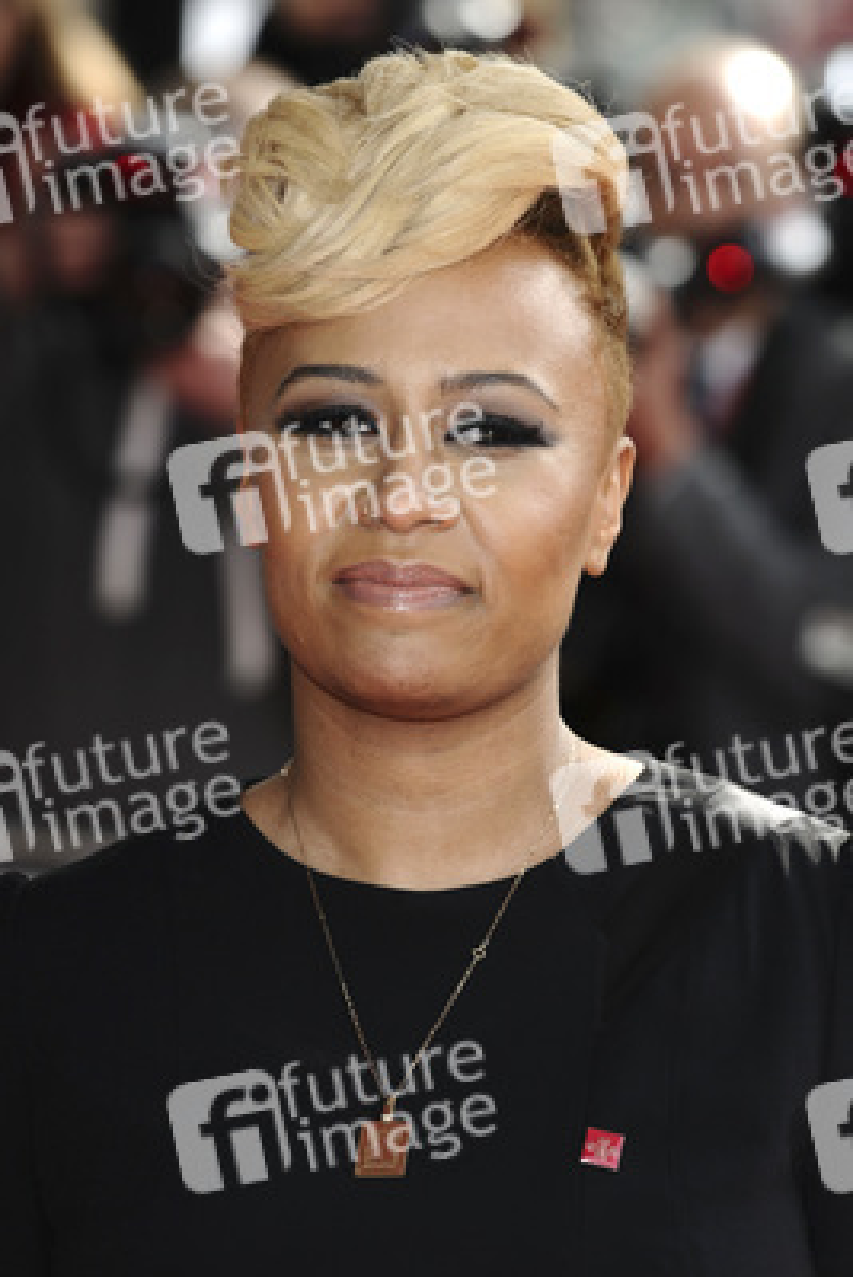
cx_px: 426
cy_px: 638
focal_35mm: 218
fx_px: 7723
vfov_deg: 9.5
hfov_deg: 6.3
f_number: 4.5
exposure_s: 1/250
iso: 200
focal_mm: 145
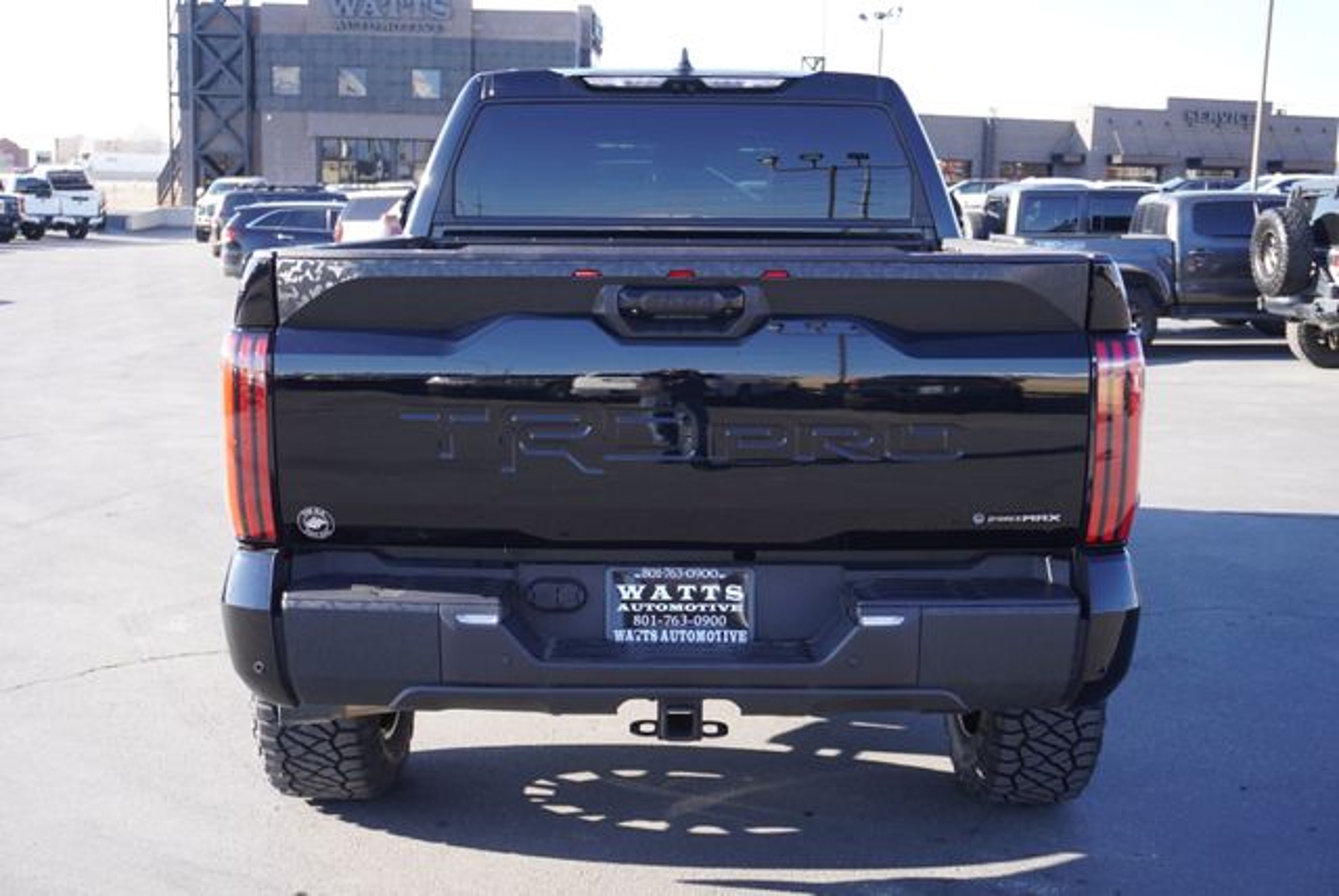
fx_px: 1508
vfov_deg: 33.1
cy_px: 448
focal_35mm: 40
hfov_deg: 47.9
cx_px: 670
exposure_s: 1/80
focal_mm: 27
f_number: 5.6
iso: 100
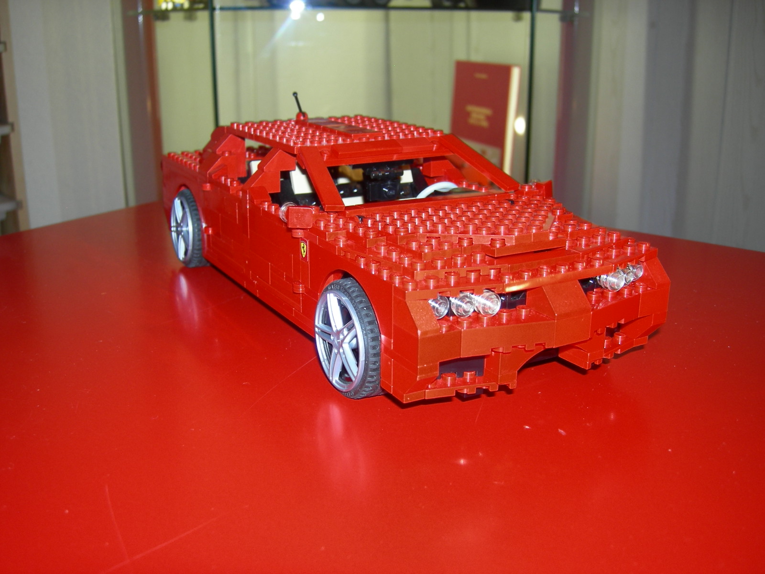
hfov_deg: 49.0
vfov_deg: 37.7
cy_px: 287
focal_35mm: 38
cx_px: 382
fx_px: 840
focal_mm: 8
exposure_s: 1/60.1
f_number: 2.8
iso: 64
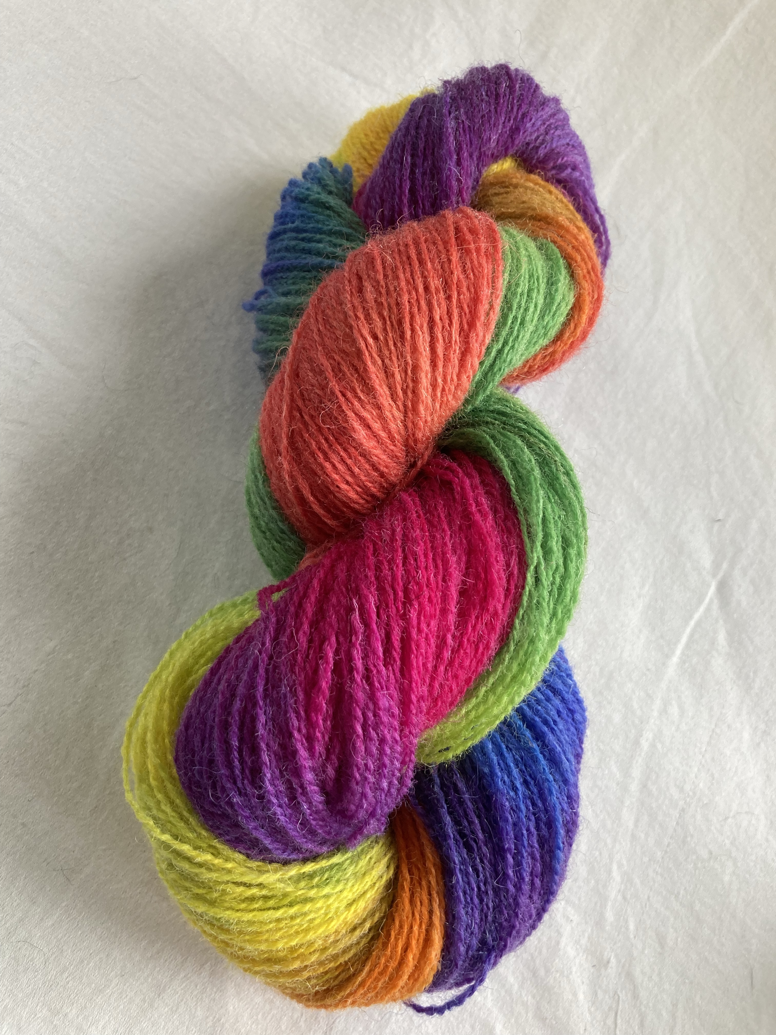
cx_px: 388
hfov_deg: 49.7
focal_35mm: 28
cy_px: 518
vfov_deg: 63.4
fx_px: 837
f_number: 1.8
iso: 80
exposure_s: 1/109
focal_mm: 3.99
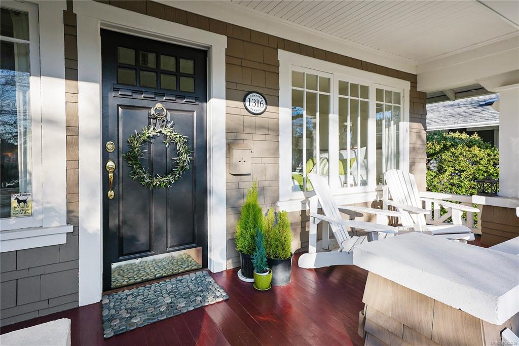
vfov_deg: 67.4
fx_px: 260
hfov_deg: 90.0
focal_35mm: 18
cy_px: 173
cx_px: 260
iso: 125
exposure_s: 1/125
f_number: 8
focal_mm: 18
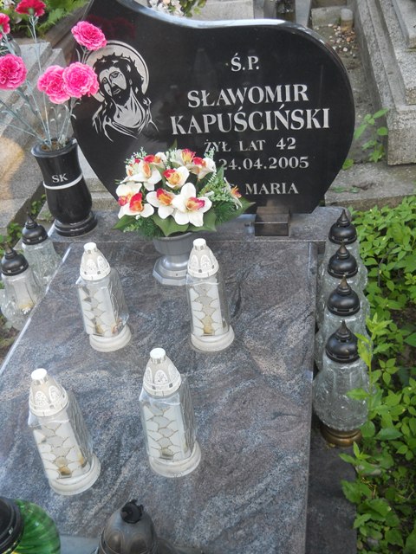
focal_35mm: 41
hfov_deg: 35.1
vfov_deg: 45.8
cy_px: 277
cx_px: 208
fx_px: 657
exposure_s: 1/60
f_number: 3.1
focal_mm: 6.72
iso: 80
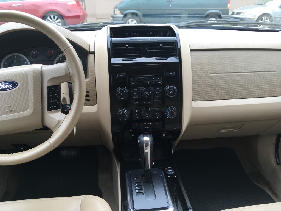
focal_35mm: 29
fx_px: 235
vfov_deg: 48.2
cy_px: 106
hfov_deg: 61.7
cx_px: 140
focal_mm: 4.15
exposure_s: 1/120
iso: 32
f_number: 2.2
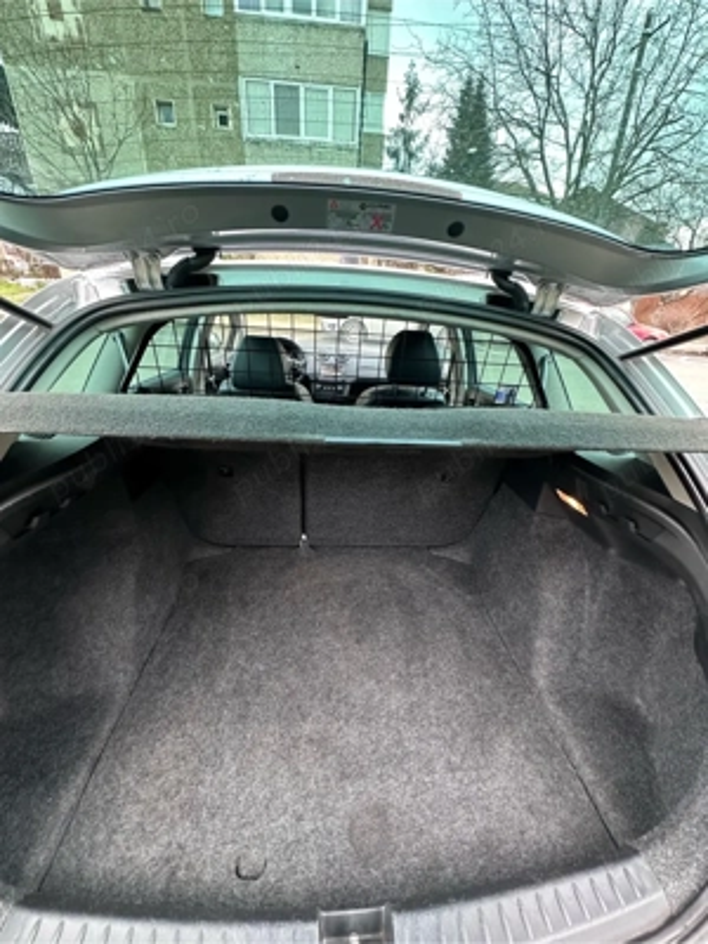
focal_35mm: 14
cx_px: 354
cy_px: 472
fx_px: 382
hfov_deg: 85.7
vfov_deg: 102.1
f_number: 2.2
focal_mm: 2.22
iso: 320
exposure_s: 1/89
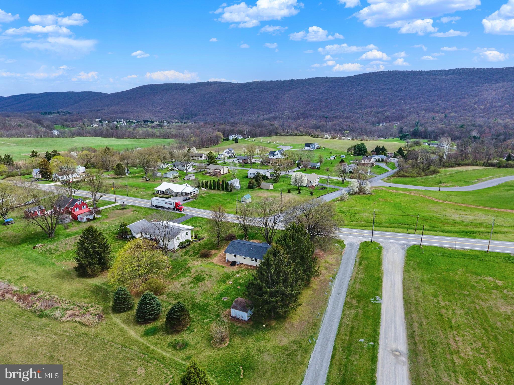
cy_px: 192
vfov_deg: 66.0
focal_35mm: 20
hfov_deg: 81.7
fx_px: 297
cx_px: 257
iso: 100
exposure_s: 1/716
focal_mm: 3.61
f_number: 2.8
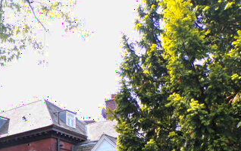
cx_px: -20
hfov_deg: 32.3
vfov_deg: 21.4
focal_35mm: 56
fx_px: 368
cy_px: 185
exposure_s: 1/125
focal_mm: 4.3
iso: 80
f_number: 4.3
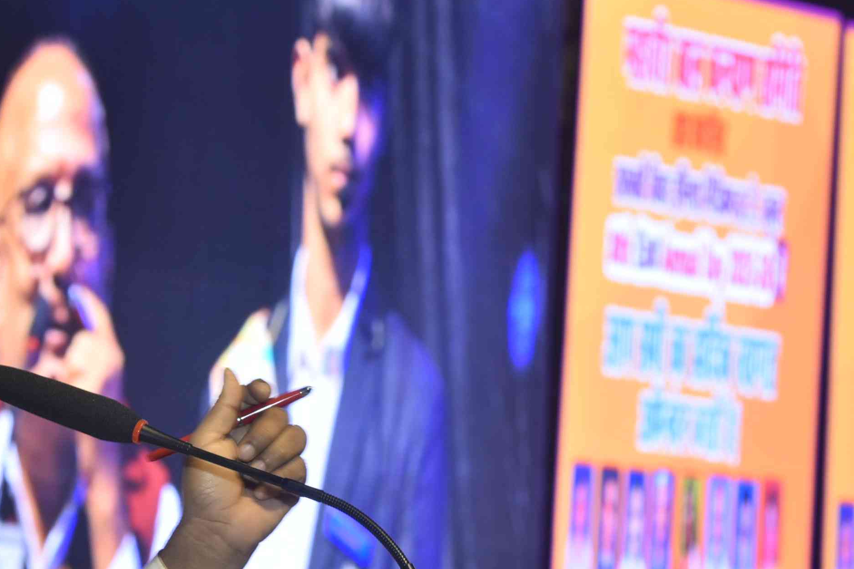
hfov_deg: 11.0
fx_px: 4436
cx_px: 288
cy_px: 462
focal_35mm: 187
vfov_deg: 7.3
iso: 400
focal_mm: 78
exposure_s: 1/200
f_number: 5
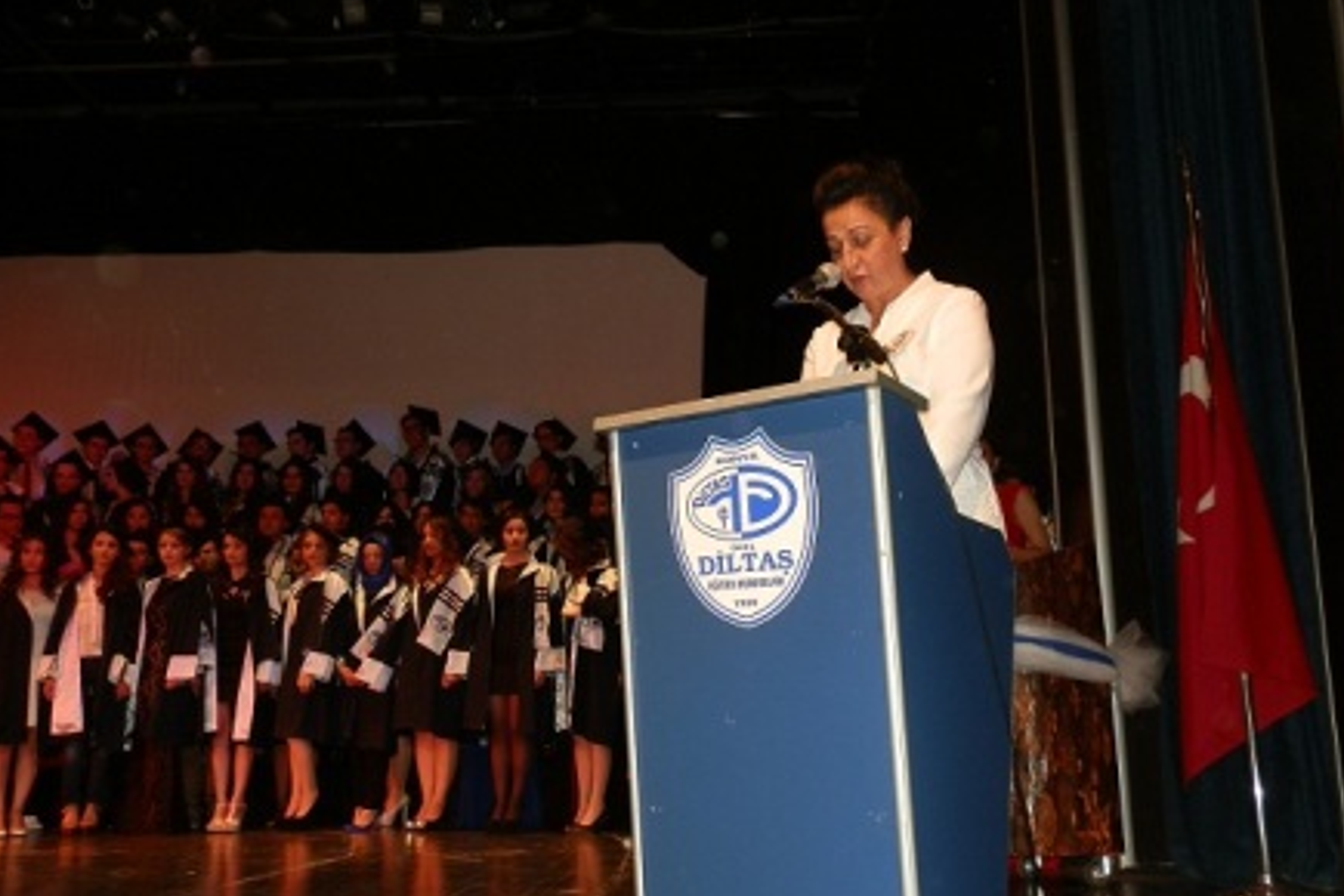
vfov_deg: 43.5
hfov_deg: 61.9
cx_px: 686
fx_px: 1120
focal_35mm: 30
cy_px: 507
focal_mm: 5
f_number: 3.1
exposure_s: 1/30
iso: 125
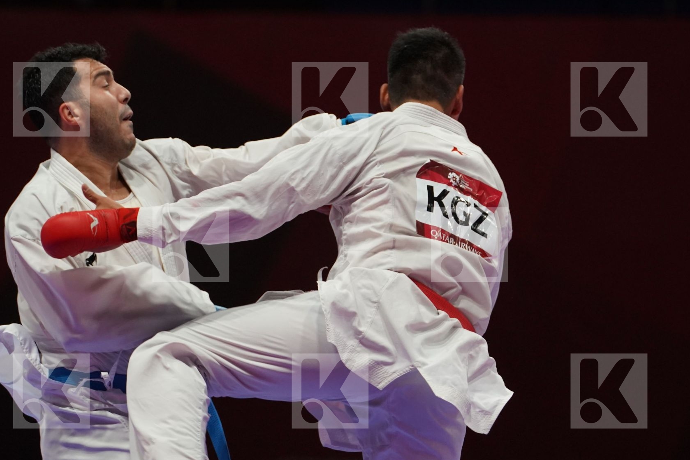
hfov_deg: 6.1
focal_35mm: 338
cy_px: 245
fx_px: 6477
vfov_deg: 4.1
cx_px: 330
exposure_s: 1/1000
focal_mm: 210
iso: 2500
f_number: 4
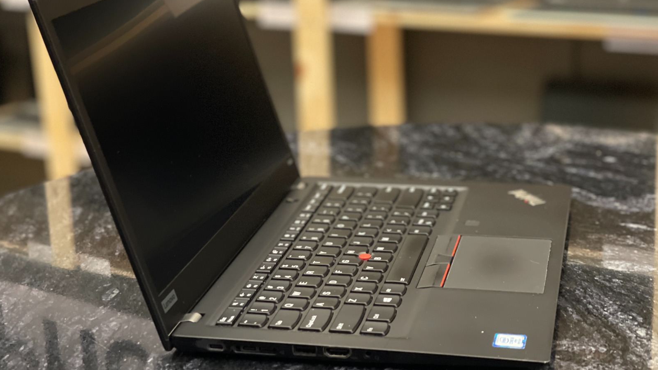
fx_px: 1221
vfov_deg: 17.2
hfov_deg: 30.2
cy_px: 165
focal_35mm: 70
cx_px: 329
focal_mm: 7.5
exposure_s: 1/40
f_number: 2.2
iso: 320
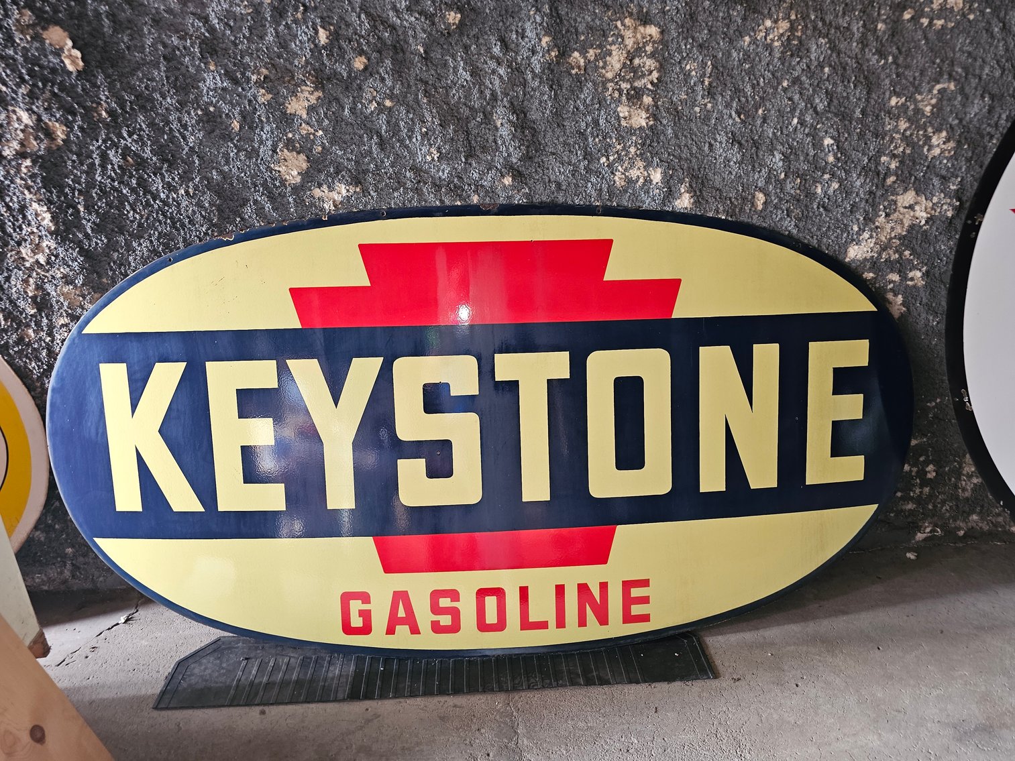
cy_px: 380
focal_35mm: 23
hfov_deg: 73.9
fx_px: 674
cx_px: 508
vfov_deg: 58.9
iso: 160
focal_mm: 6.3
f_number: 1.7
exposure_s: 1/9.99
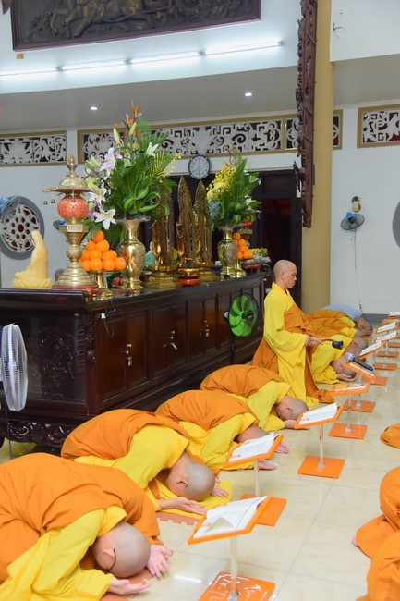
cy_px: 300
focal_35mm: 38
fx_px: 634
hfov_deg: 35.0
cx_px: 200
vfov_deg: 50.7
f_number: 4.5
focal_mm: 38
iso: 1250
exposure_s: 1/160
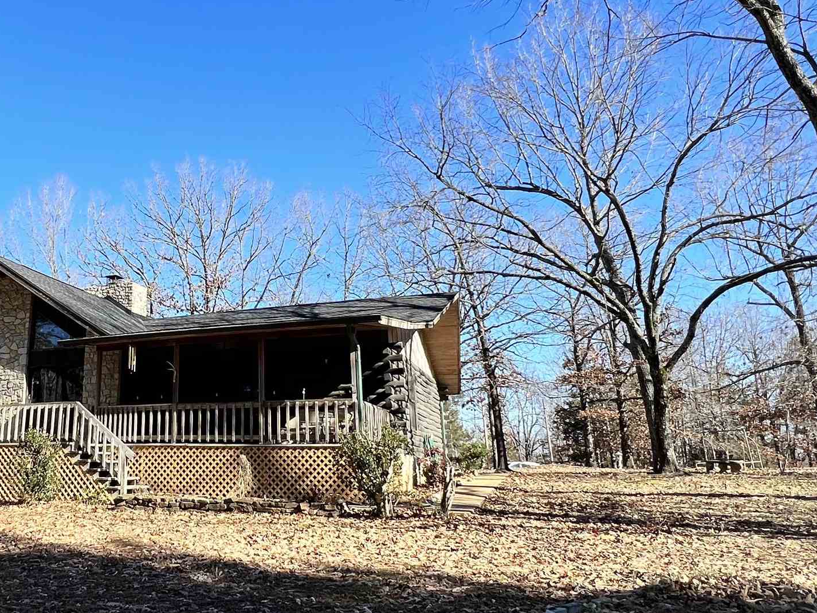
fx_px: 661
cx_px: 207
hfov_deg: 60.1
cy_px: 292
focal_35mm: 28
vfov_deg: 49.7
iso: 32
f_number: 1.8
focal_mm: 1.57
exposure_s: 1/903
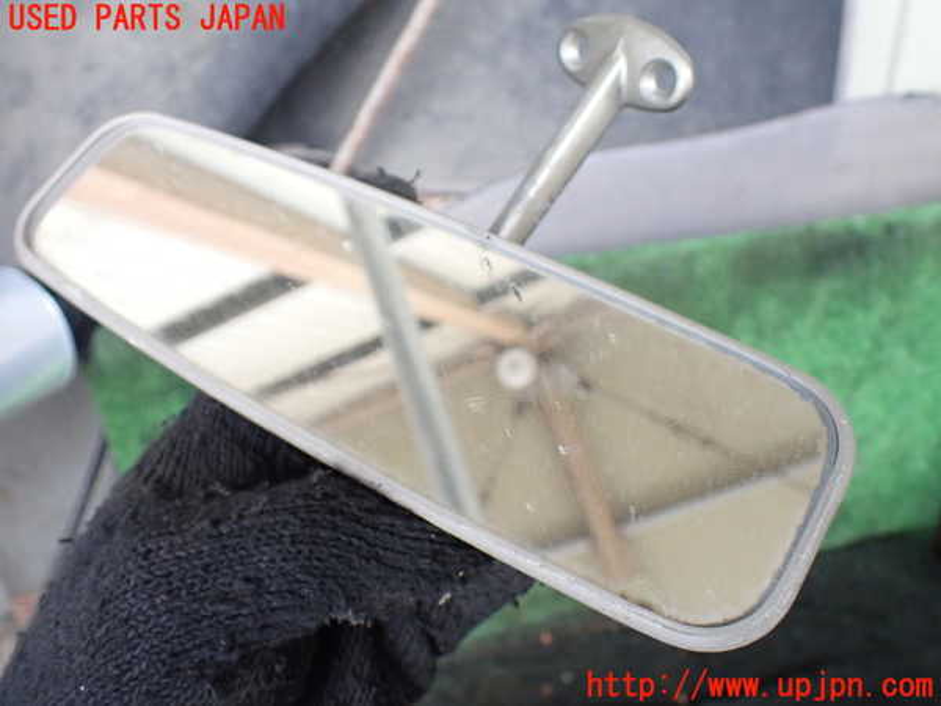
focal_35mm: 30
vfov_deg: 46.8
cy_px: 353
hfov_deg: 60.0
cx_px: 470
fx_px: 816
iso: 400
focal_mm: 5.4
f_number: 2.3
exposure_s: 1/125
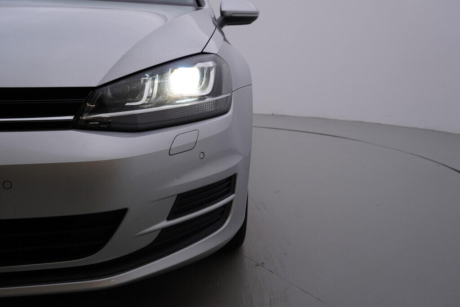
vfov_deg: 36.9
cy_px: 154
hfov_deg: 53.1
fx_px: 460
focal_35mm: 36
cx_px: 230
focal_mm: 24
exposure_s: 1/125
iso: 125
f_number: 5
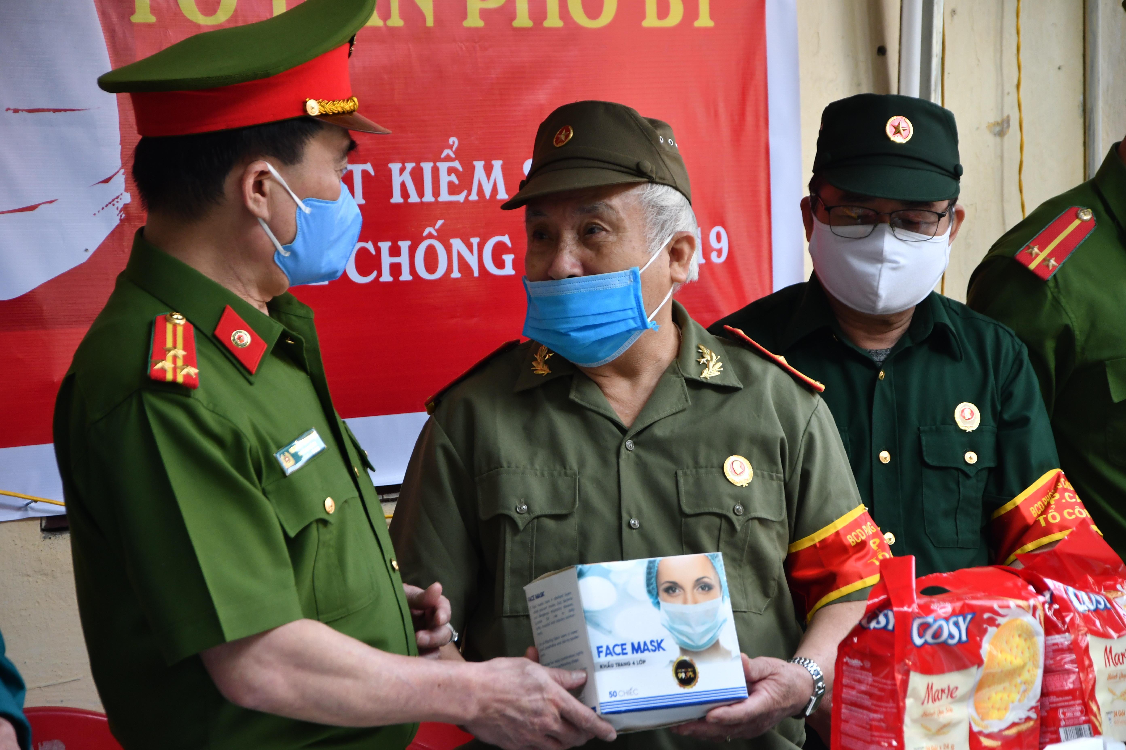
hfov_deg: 15.2
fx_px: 4222
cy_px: 375
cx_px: 563
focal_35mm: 135
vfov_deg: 10.2
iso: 640
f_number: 5.6
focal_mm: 90
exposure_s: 1/200
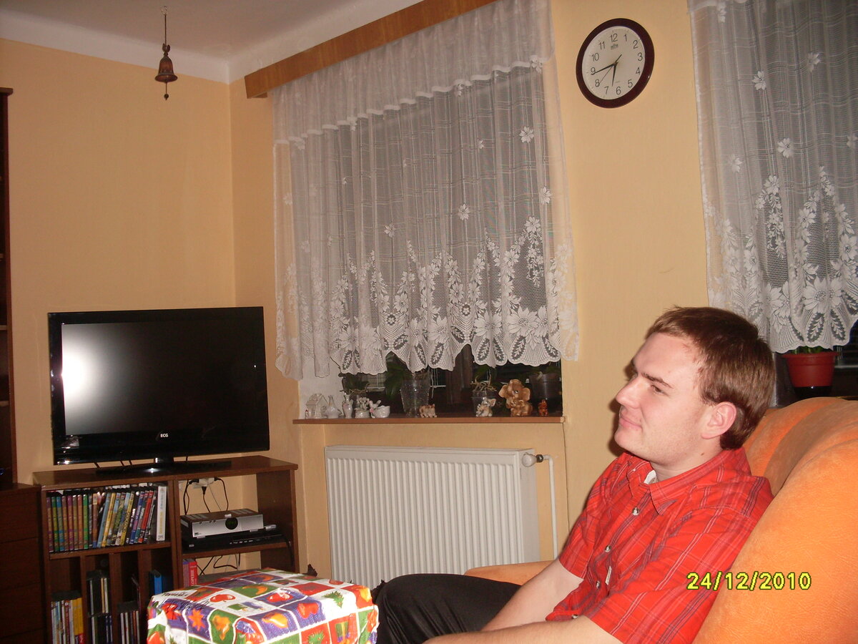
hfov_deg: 49.0
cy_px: 322
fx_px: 942
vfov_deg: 37.7
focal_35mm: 38
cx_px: 429
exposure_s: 1/45
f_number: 2.8
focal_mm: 6.3
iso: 100
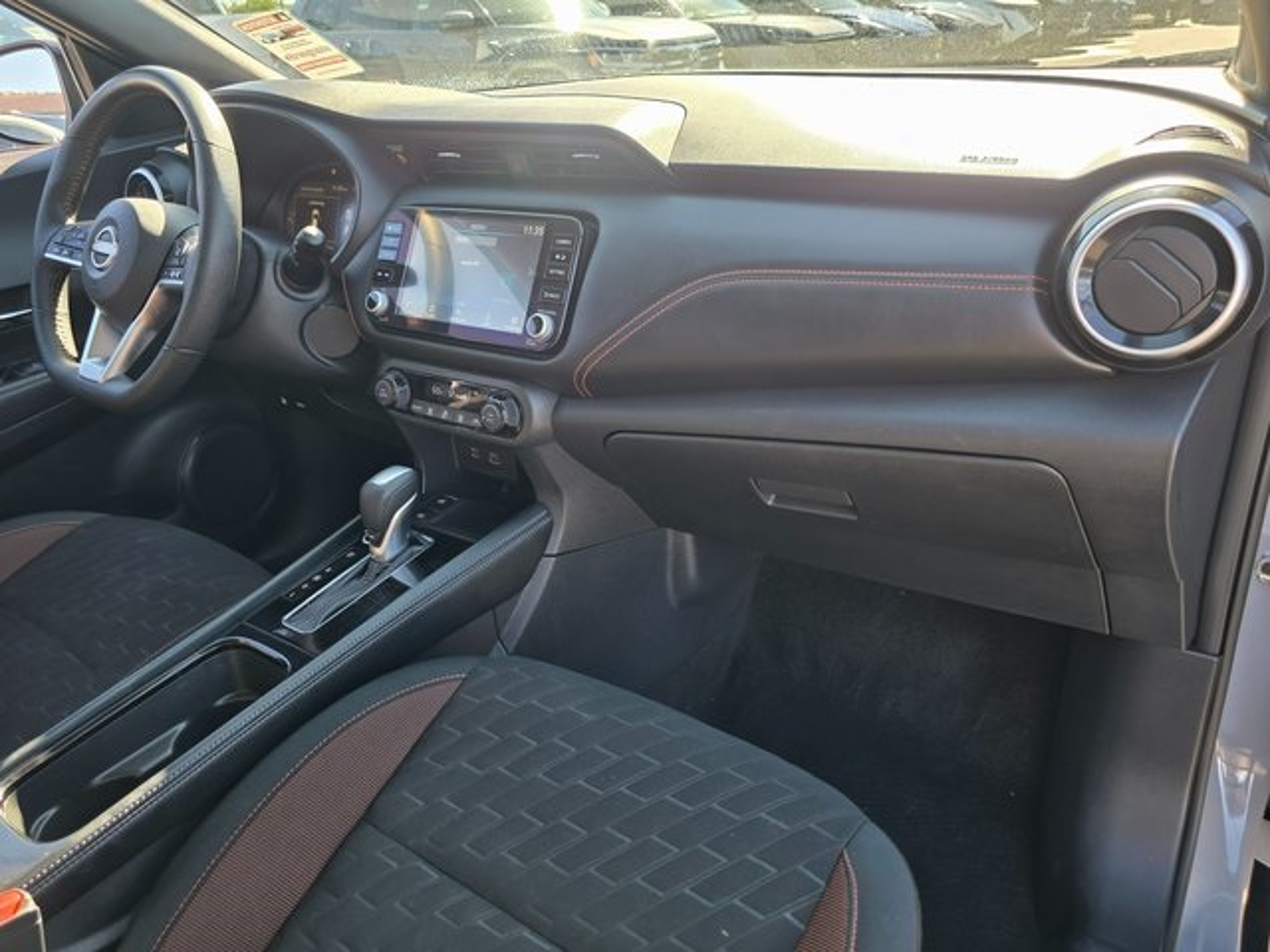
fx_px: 844
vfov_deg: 58.9
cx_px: 635
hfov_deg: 73.9
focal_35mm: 23
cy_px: 476
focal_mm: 6.3
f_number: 1.7
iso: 64
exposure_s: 1/180
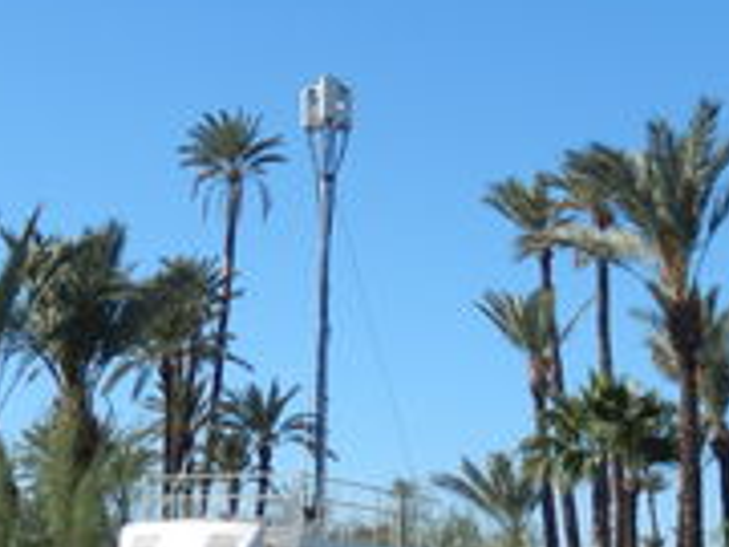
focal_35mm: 100
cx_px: 231
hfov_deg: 19.6
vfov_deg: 14.6
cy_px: 519
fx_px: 2106
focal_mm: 8.1
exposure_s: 1/800
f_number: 4.3
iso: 125
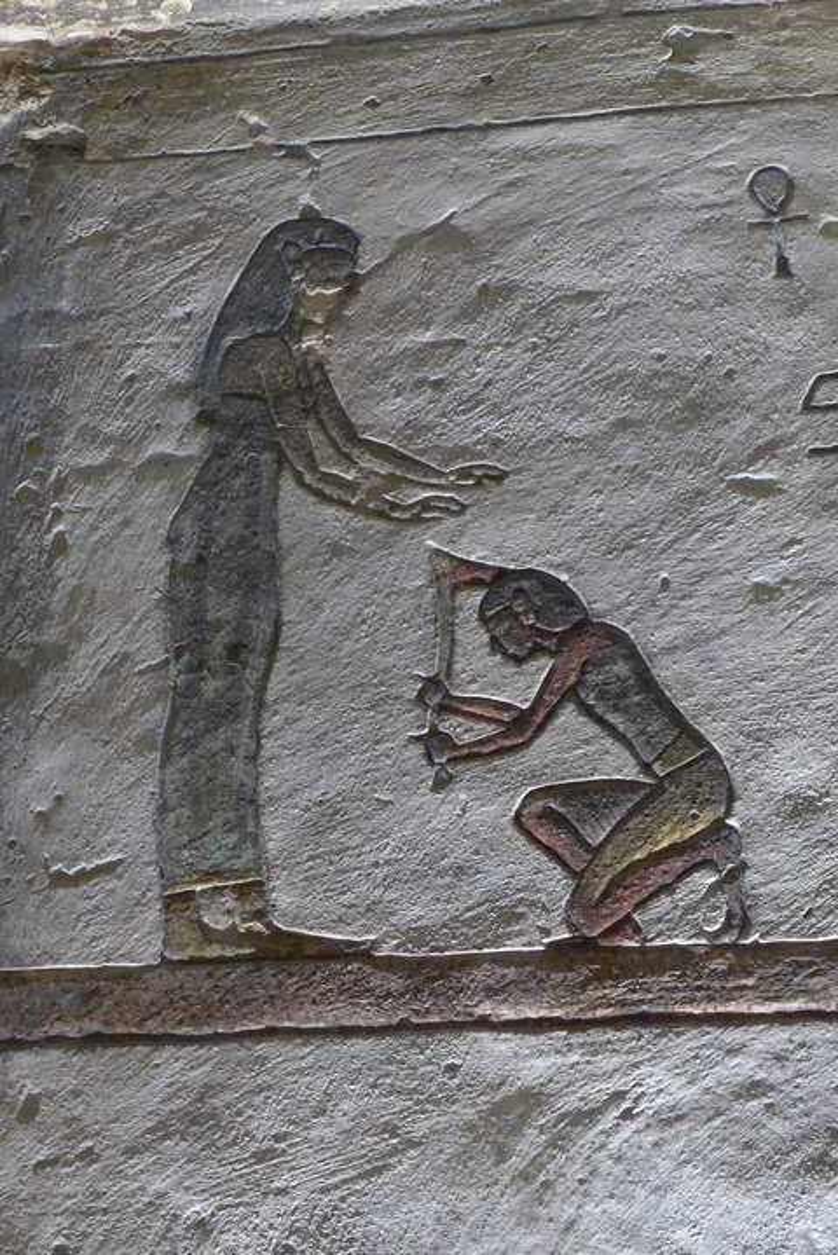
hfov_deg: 19.5
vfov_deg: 28.8
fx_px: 2442
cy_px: 628
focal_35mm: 70
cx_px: 419
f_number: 2.1
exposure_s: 1/40
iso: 800
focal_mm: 13.7
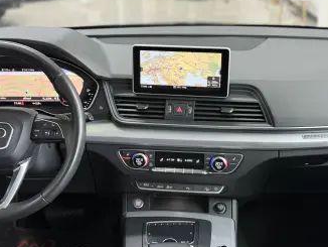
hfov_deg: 36.1
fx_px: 503
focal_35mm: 53
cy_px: 121
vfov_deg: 27.6
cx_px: 178
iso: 250
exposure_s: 1/33
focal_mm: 6.76
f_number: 1.78
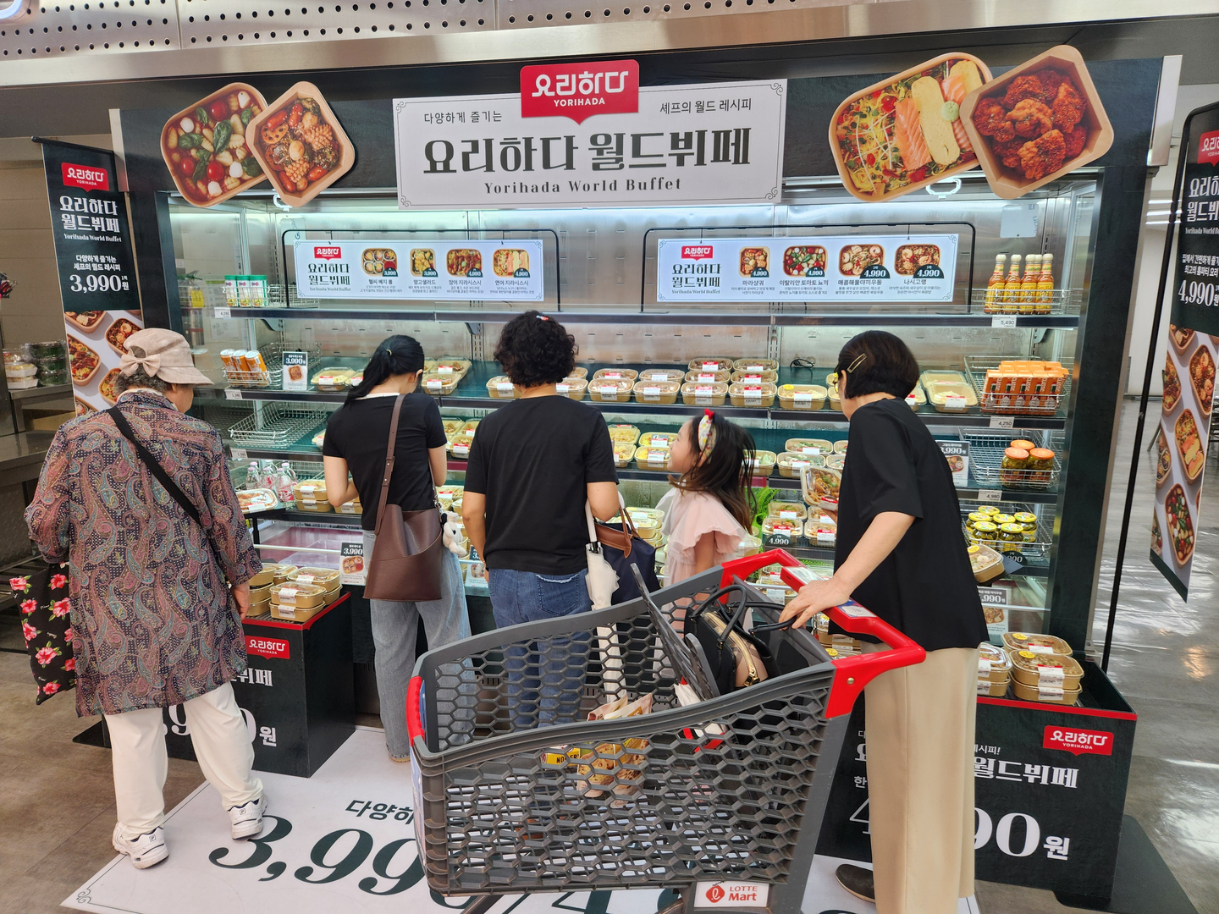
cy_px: 457
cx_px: 610
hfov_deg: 73.9
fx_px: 810
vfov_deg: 58.9
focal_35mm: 23
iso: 64
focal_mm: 5.4
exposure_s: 1/120
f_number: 1.8
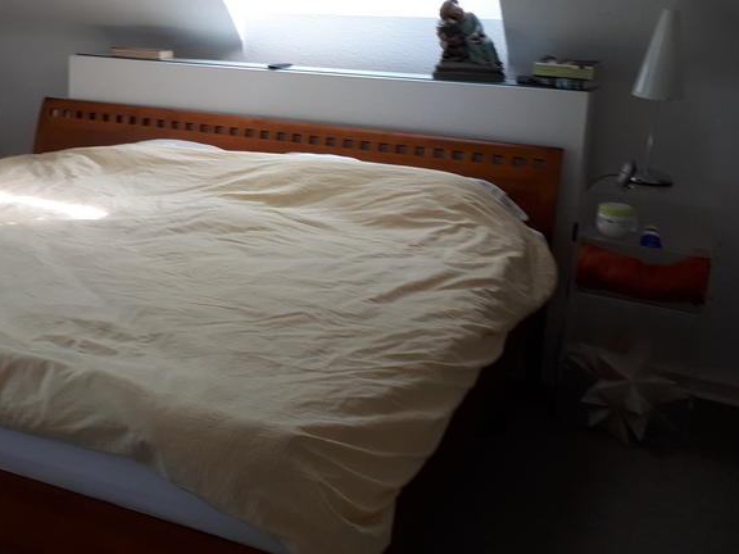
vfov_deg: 30.0
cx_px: 157
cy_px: 185
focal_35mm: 48
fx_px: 1025
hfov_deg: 38.3
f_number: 1.9
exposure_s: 1/33
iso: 40
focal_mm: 3.6
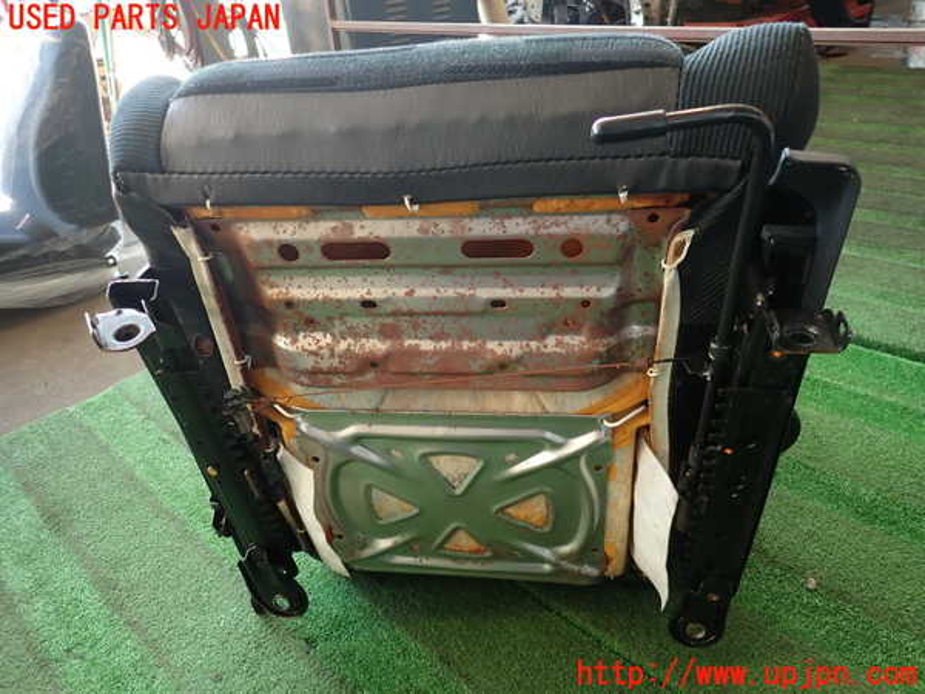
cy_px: 347
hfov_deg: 69.4
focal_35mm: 25
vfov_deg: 54.9
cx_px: 462
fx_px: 668
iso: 160
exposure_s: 1/60
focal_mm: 4.5
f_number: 2
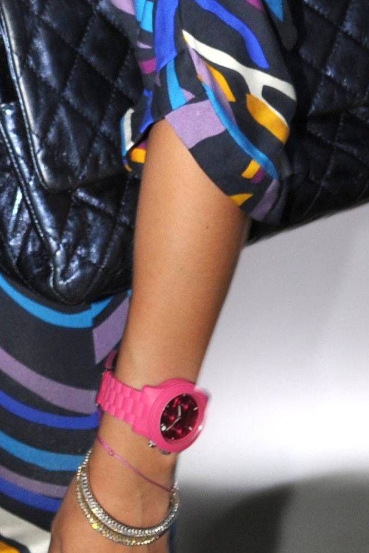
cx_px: -219
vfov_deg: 15.3
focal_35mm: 129
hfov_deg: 10.2
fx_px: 1983
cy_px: -126
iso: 320
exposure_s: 1/13
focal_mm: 20
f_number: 3.8
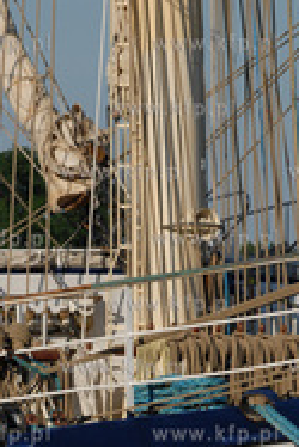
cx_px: 141
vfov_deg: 5.1
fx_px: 5000
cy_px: 430
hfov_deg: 3.4
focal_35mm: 402
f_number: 7.1
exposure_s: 1/500
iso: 100
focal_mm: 125
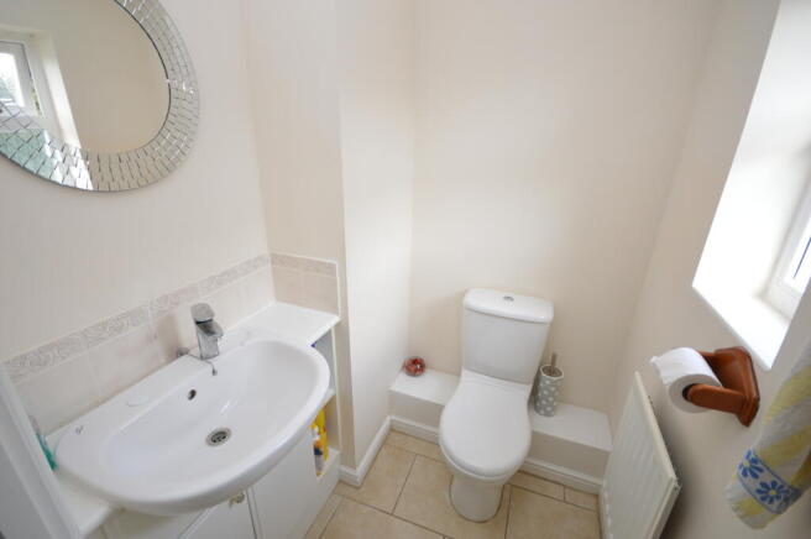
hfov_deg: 100.4
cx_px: 406
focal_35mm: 15
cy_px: 270
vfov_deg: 77.2
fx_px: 338
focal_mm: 10
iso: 400
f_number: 4
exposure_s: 1/60
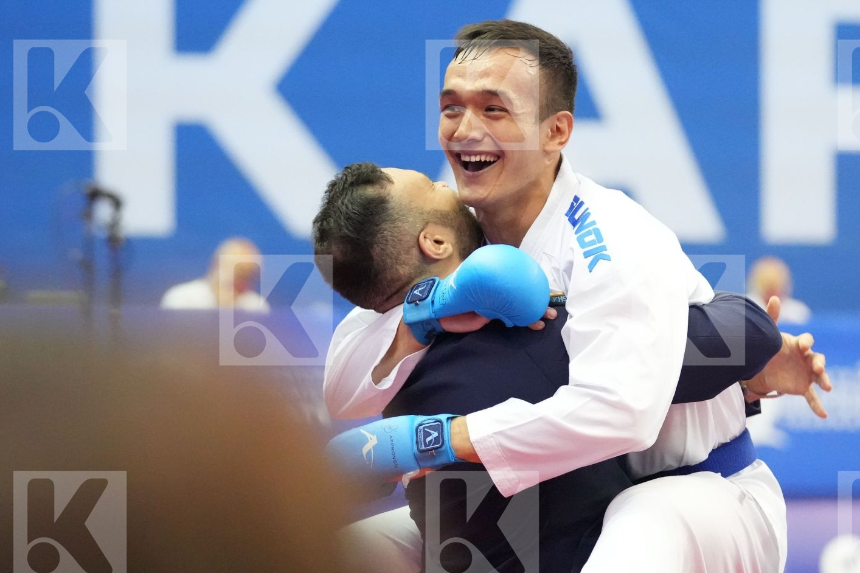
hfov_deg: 9.4
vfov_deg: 6.3
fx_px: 5230
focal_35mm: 219
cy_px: 310
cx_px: 482
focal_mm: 115
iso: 10000
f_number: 2.8
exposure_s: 1/1000
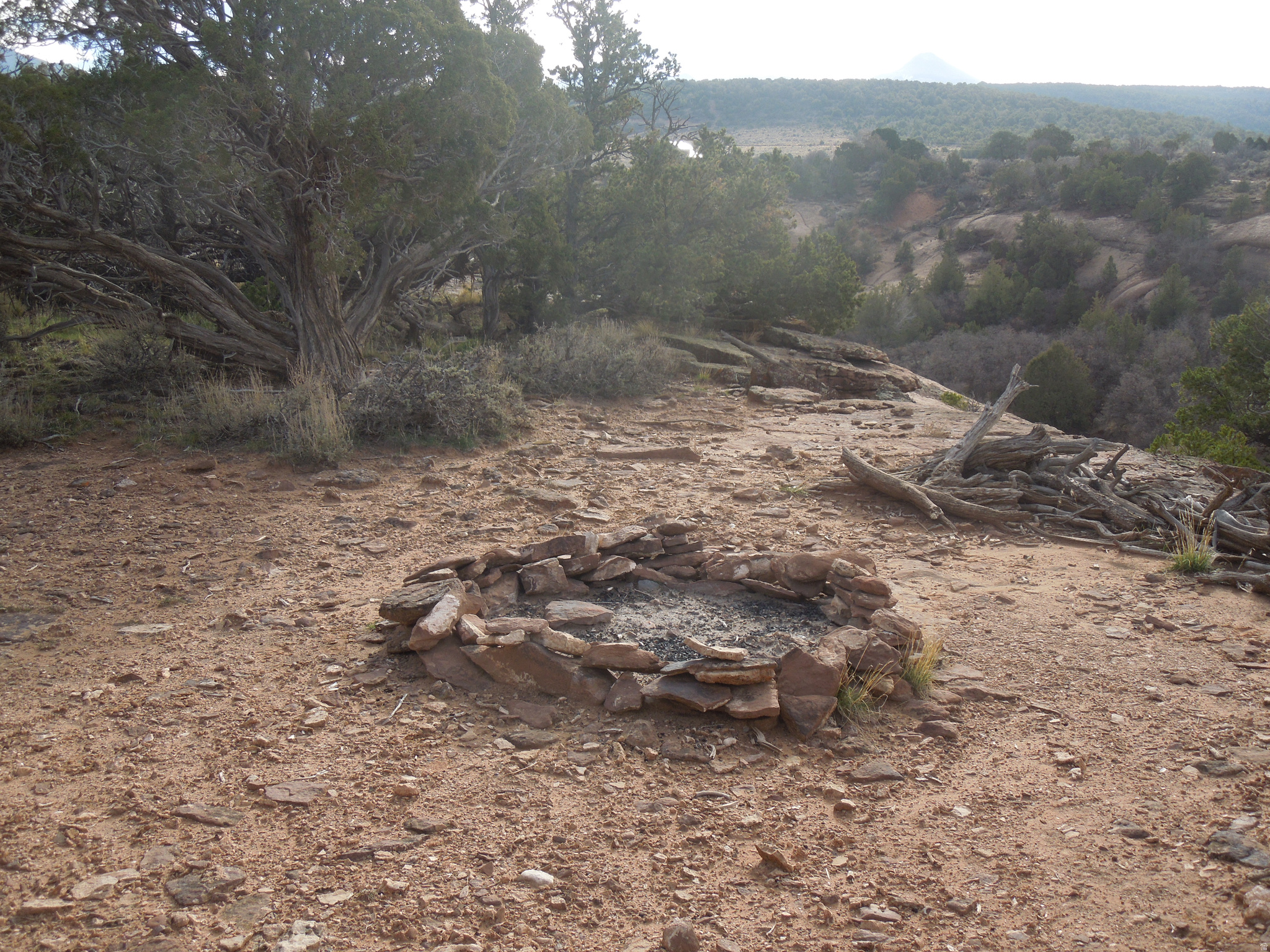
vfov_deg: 36.8
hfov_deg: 47.9
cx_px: 635
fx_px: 1431
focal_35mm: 39
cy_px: 476
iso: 100
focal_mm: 7
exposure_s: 1/400
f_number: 3.8
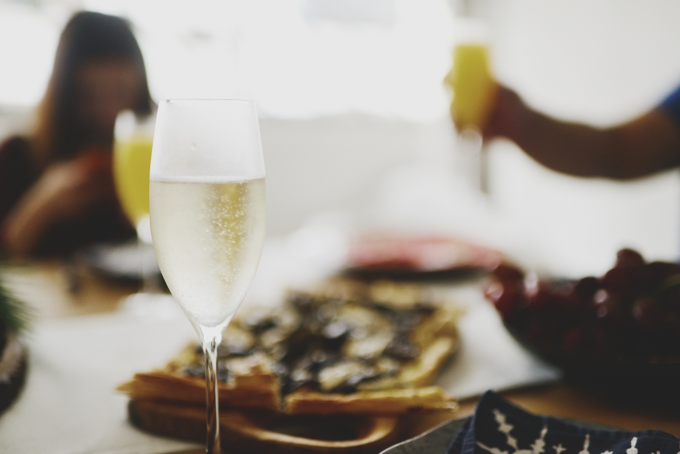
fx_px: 661
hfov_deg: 54.4
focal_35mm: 35
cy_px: 227
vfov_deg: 37.9
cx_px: 340
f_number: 1.4
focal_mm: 35
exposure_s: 1/500
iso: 800
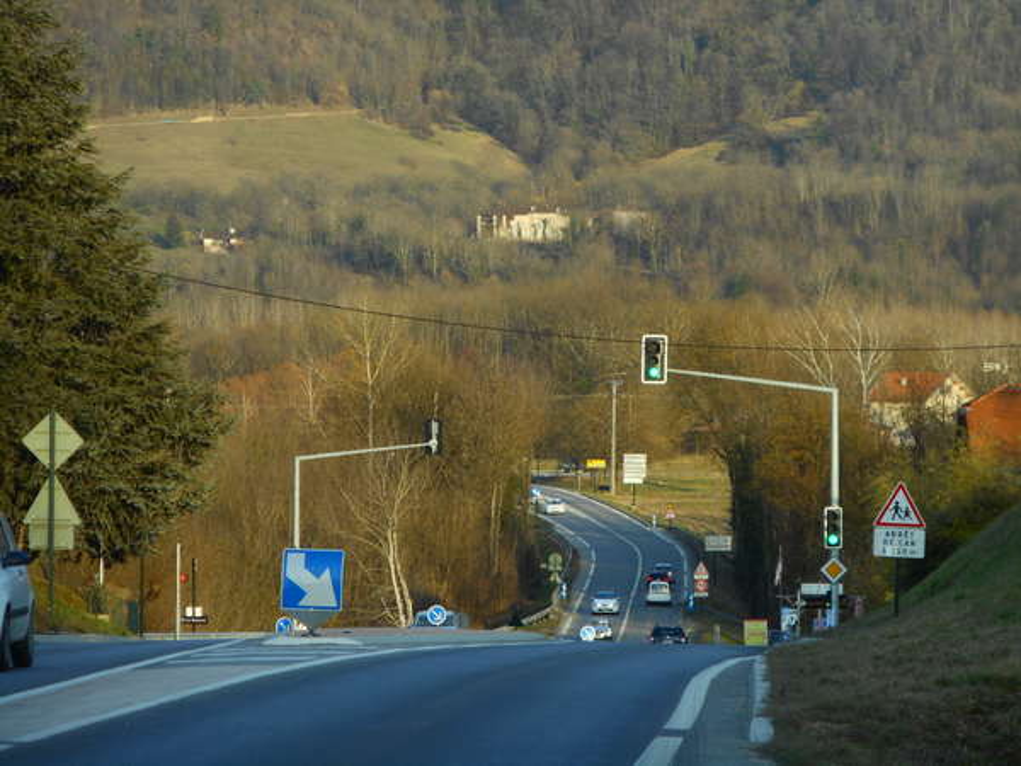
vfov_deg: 7.4
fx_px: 5899
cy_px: 383
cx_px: 510
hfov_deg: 9.9
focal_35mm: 200
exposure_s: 1/80
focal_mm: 36
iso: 80
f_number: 6.6
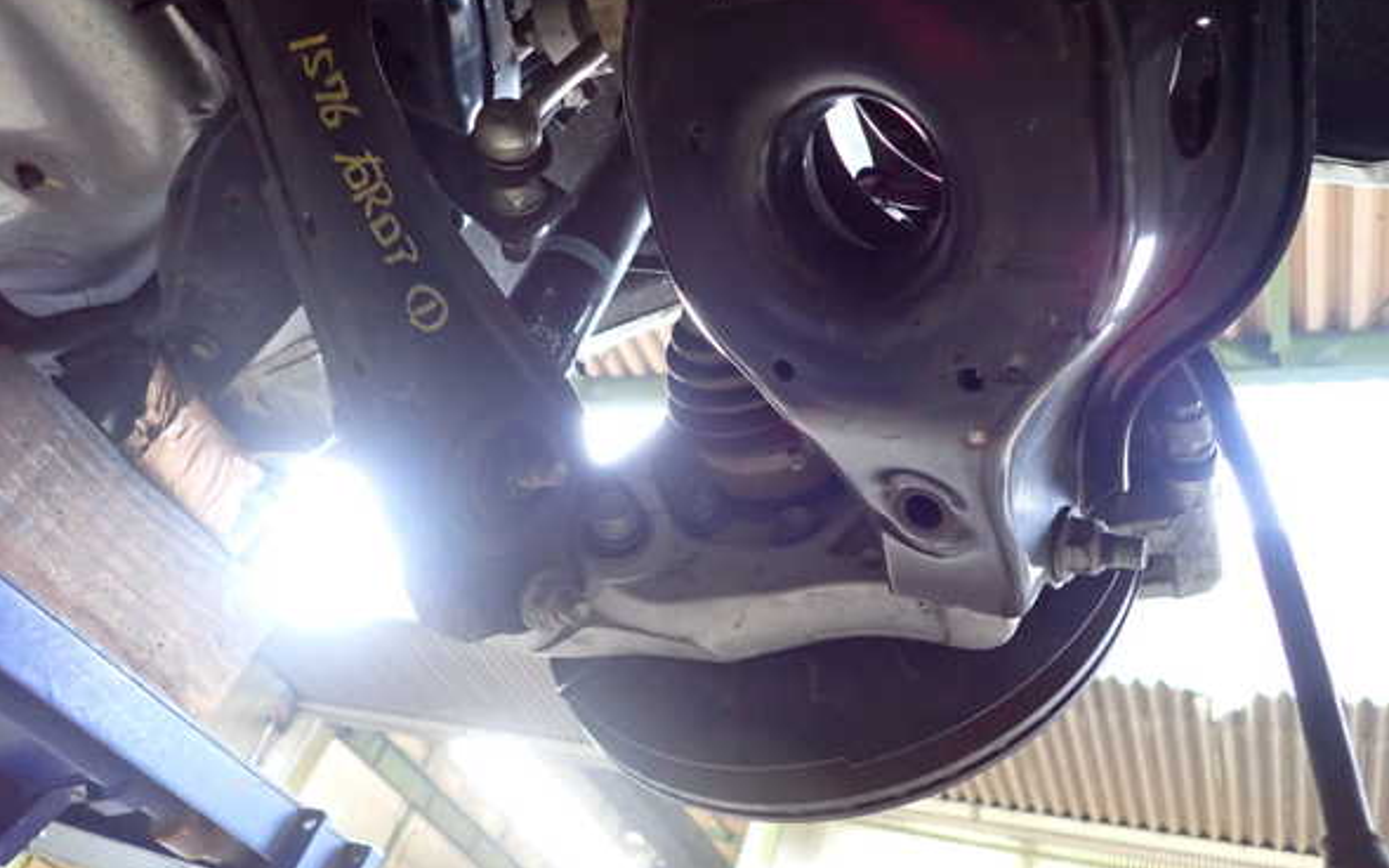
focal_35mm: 27
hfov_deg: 68.4
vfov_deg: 46.0
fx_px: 1022
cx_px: 703
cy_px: 441
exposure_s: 1/80
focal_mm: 4.5
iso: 800
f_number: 2
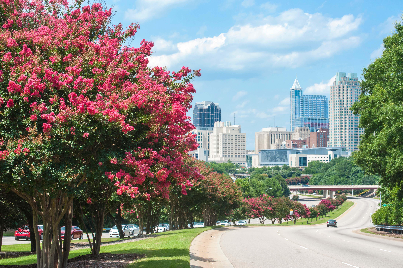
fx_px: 873
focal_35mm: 78
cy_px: 134
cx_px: 202
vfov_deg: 17.5
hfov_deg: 26.0
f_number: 18
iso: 1000
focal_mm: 78
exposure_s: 1/640
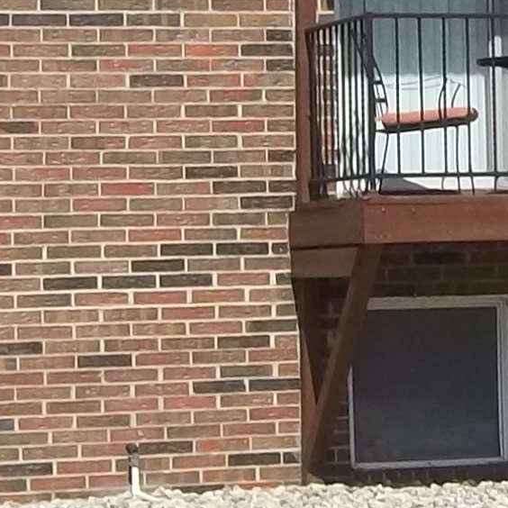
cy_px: 143
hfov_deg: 7.9
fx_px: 3570
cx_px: 843
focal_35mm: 215
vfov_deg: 8.1
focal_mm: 5.7
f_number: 8.8
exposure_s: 1/200
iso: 64
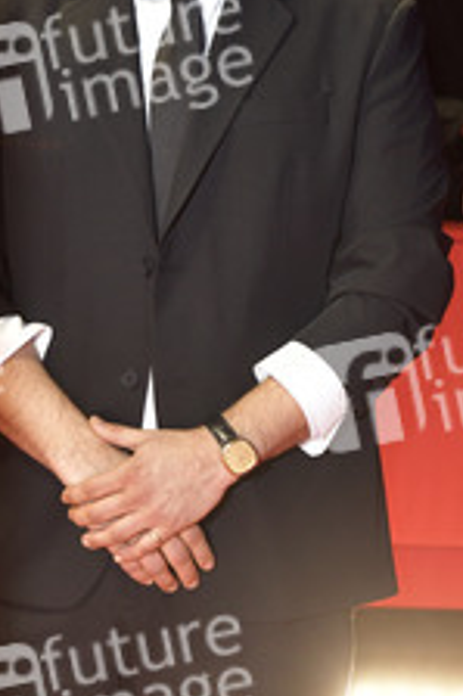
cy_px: 224
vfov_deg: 16.4
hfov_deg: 10.9
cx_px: 183
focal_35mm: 125
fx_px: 2415
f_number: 5.6
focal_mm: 70
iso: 1250
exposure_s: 1/200
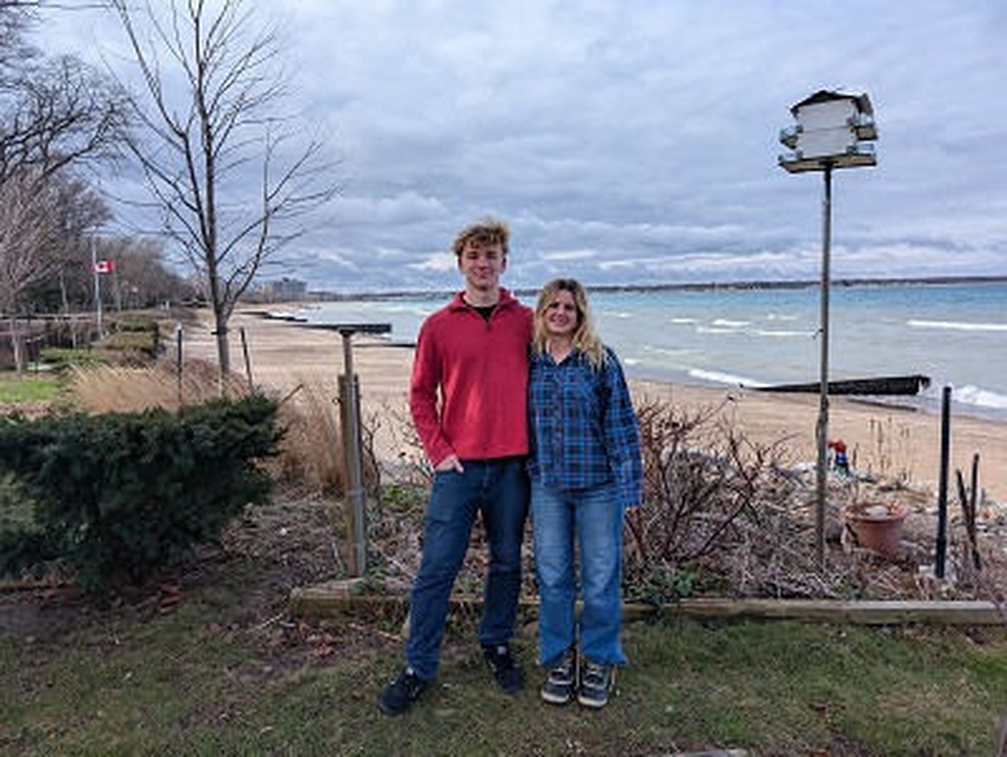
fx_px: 699
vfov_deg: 56.9
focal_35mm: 24
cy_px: 378
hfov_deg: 71.5
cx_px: 504
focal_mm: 6.9
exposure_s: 1/521
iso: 20
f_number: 1.68
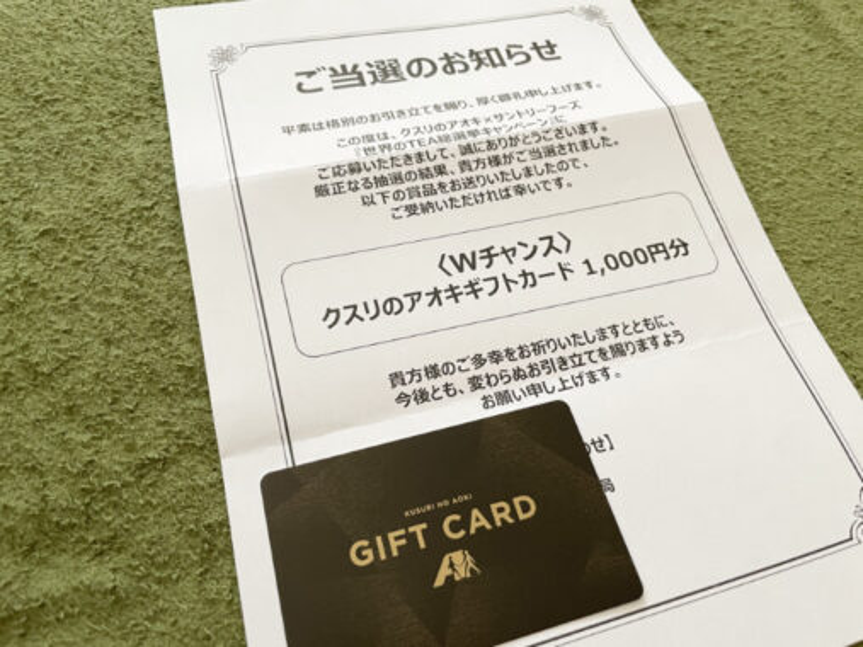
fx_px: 648
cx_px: 432
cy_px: 324
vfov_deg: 53.0
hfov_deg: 67.3
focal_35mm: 26
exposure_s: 1/64
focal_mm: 4.2
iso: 125
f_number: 1.6
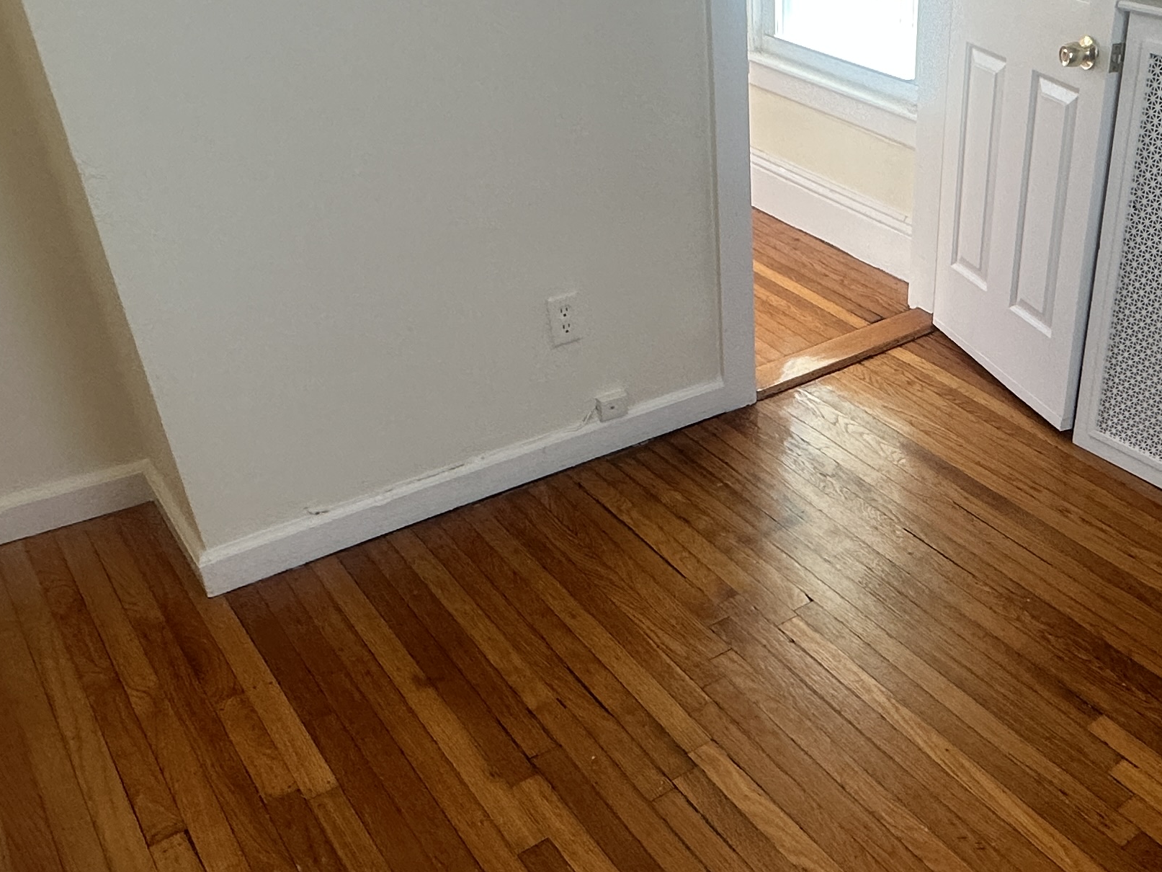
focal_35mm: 35
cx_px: 929
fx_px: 1175
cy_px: 432
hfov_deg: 49.6
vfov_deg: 40.7
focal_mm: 2.22
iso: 160
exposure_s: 1/120
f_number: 2.2
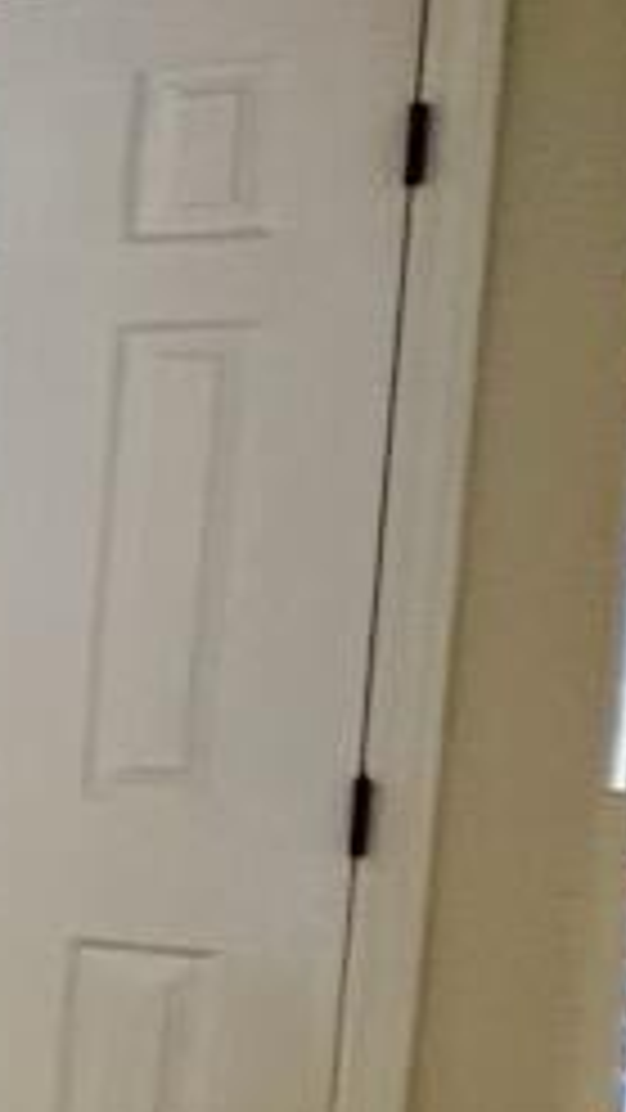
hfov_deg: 7.7
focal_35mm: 79
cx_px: -2009
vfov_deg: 26.7
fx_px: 2330
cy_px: 707
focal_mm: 2.22
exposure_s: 1/60
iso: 200
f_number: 2.2
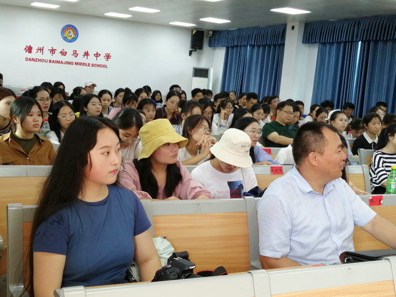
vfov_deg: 32.2
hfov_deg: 42.1
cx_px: 198
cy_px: 148
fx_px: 515
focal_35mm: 45
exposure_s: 1/30
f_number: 1.8
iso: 100
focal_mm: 3.62
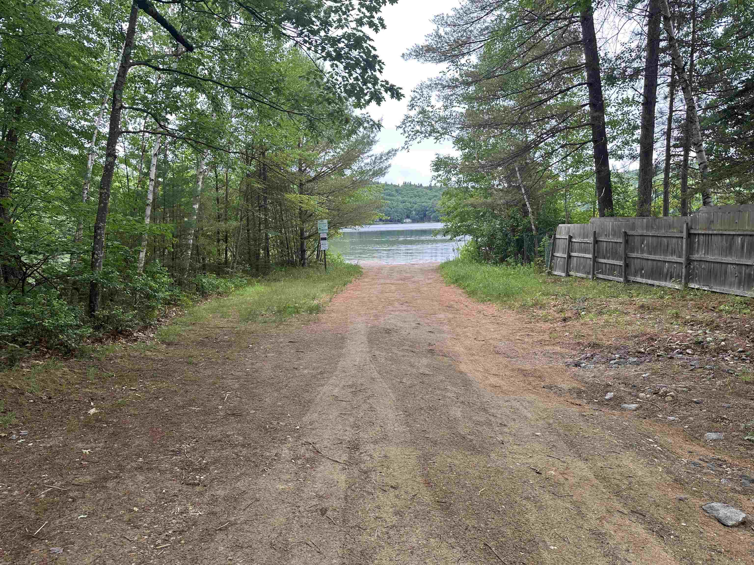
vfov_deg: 56.8
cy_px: 282
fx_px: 523
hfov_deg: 71.6
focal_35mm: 24
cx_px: 377
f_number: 1.78
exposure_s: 1/229
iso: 80
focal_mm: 6.86
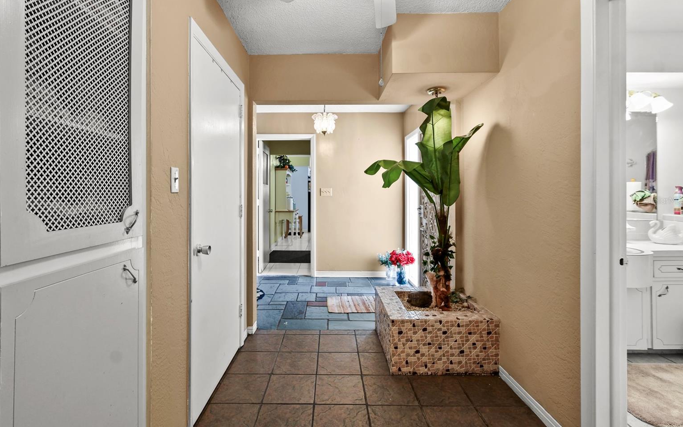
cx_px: 328
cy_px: 200
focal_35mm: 16
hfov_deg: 97.8
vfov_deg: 71.2
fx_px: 298
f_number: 7.1
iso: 100
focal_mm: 10
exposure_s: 1/3
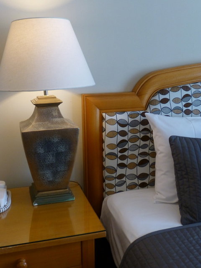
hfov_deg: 36.8
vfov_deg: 47.9
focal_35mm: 39
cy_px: 134
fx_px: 302
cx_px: 100
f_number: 3.9
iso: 400
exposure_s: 1/40
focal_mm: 6.9
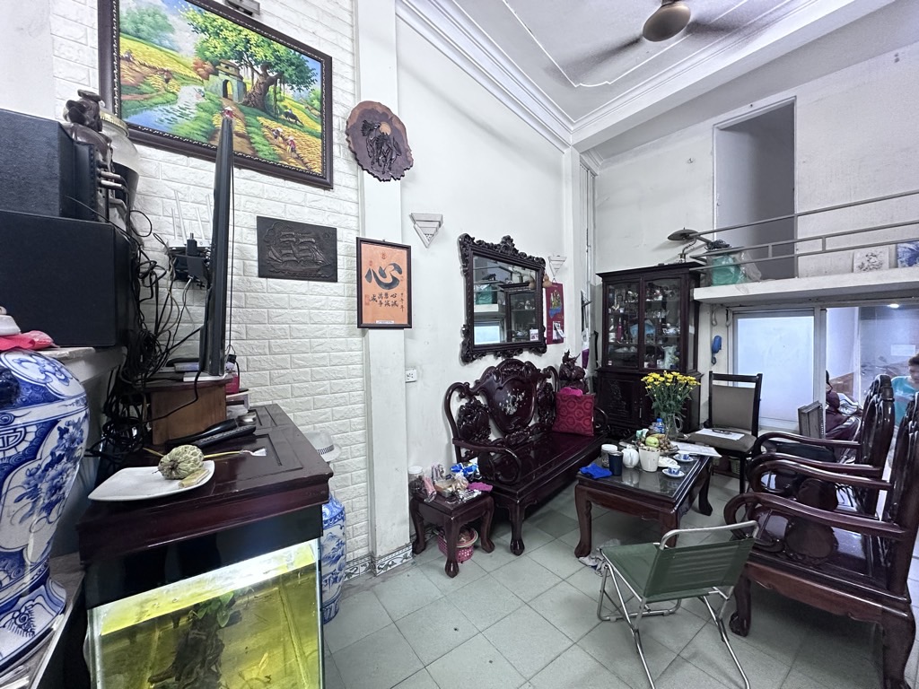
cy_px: 344
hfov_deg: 102.1
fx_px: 372
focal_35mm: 14
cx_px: 460
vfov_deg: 85.7
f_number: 2.2
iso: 500
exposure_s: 1/50
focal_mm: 2.22
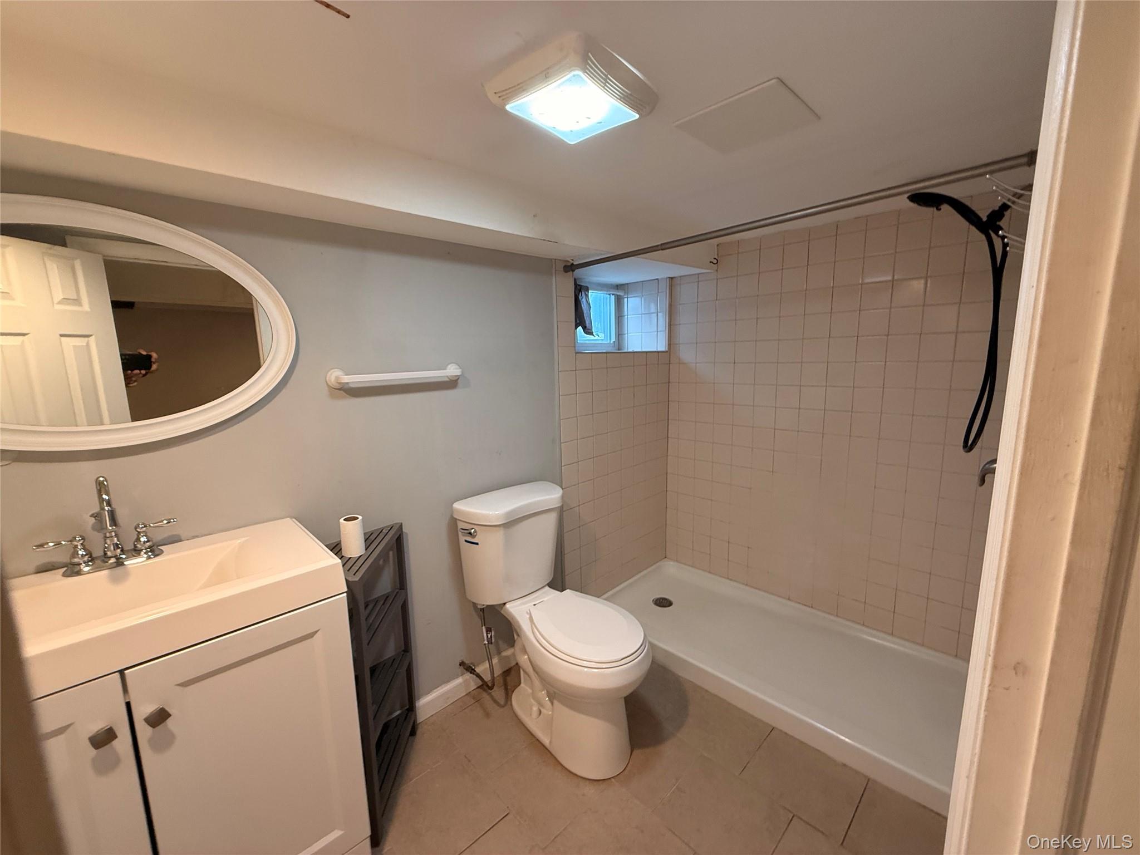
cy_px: 428
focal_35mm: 14
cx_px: 570
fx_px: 461
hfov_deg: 102.1
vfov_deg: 85.7
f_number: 2.2
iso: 200
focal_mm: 2.22
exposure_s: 1/60
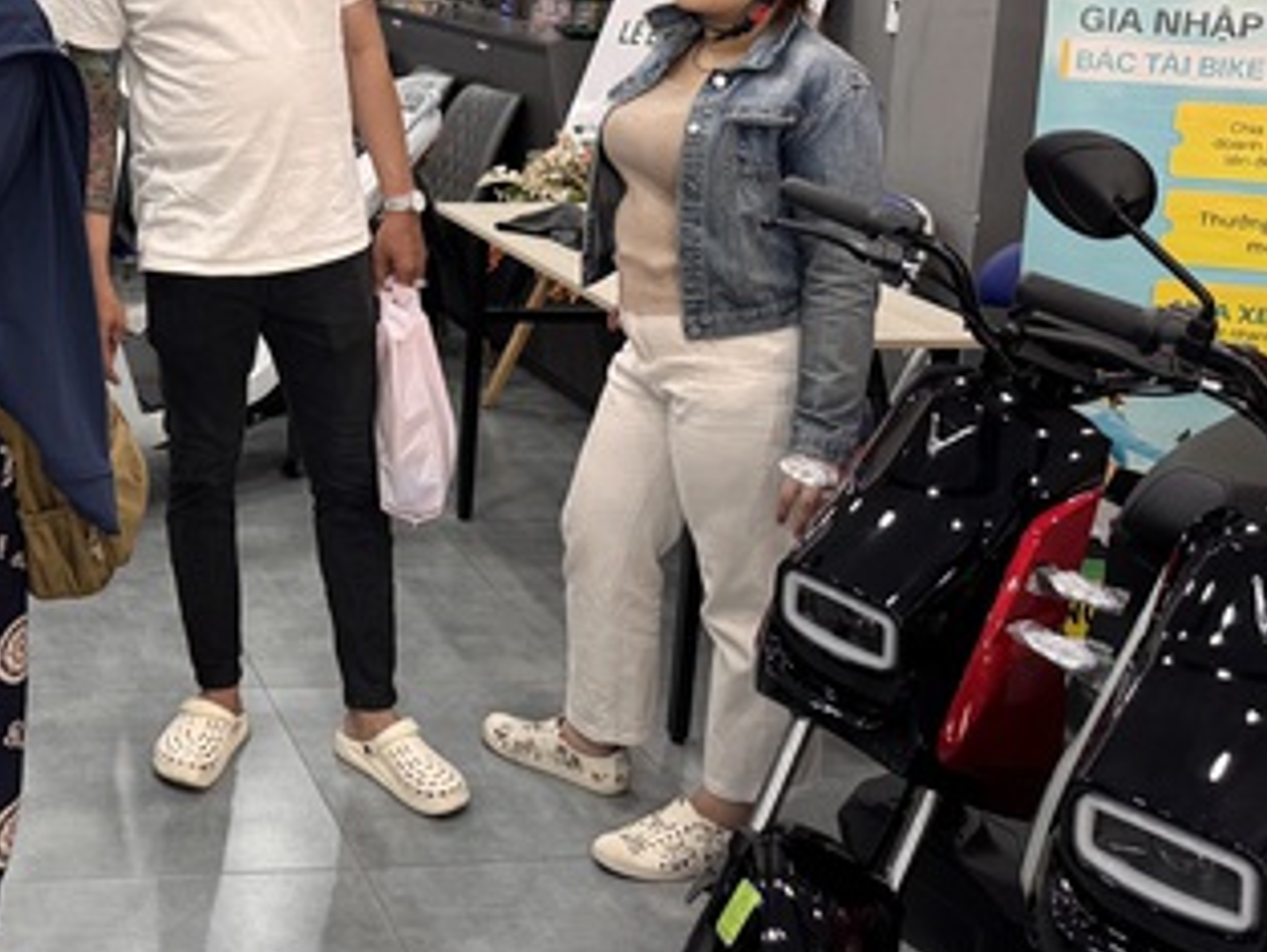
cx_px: 40
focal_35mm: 49
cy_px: 162
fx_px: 1794
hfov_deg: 35.6
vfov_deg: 28.9
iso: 160
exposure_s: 1/100
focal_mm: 6.76
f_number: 1.78
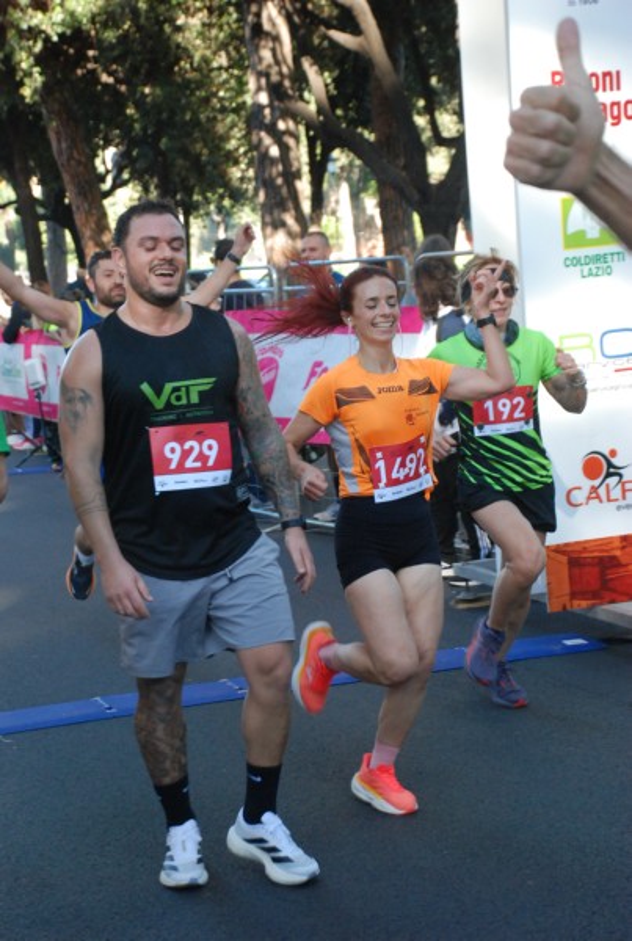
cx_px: 316
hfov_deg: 18.3
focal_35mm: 75
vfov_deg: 26.9
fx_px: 1965
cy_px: 470
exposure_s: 1/250
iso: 1000
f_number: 5
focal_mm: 50
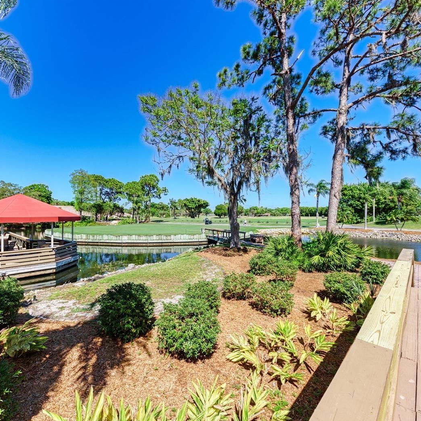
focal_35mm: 17
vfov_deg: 84.0
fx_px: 234
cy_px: 213
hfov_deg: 83.8
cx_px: 193
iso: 100
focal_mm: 13
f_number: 7.1
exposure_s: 1/160
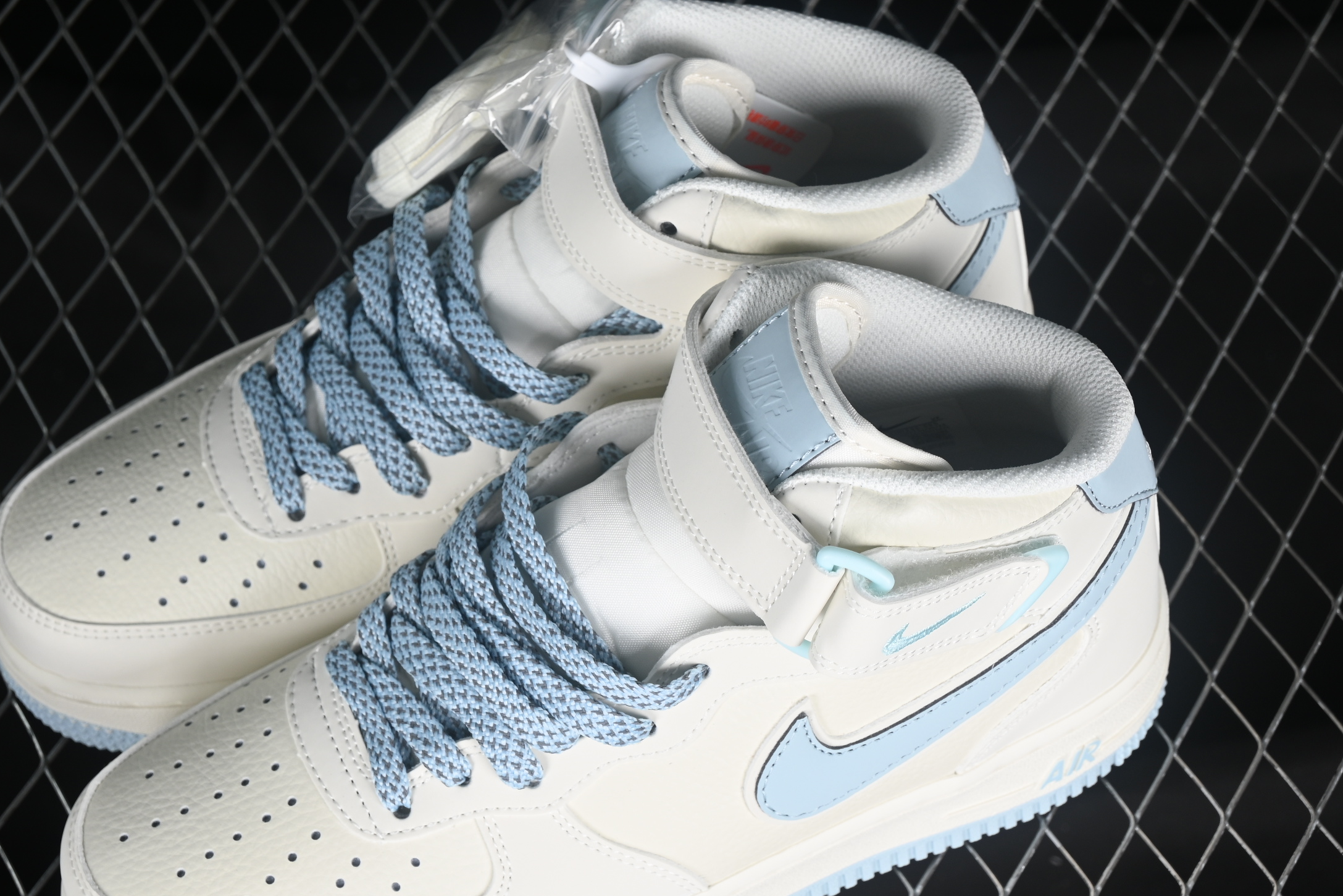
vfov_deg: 14.2
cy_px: 534
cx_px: 593
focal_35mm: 96
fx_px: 3581
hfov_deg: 21.2
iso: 160
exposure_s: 1/100
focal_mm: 50
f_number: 7.1
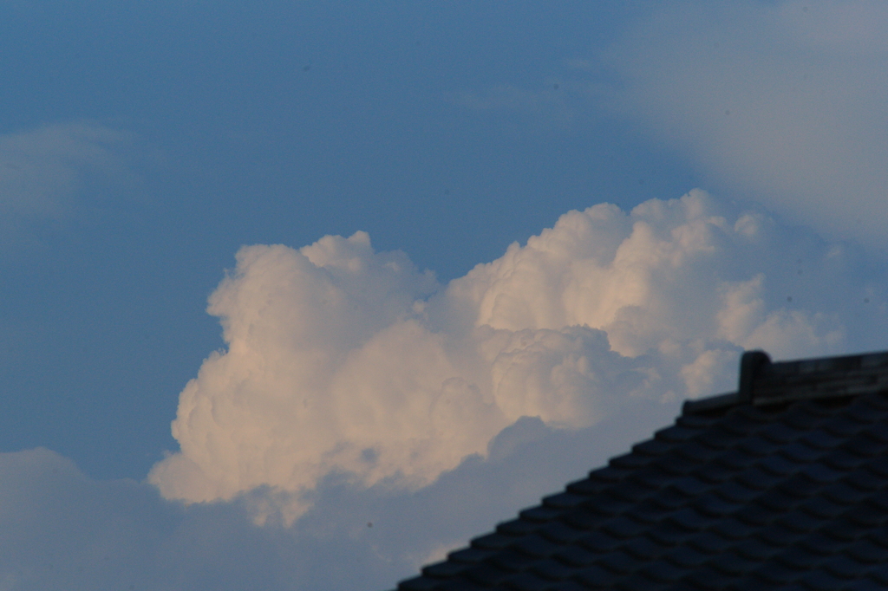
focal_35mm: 400
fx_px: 9863
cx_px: 444
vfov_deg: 3.4
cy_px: 296
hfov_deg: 5.2
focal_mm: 400
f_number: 16
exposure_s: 1/640
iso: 500
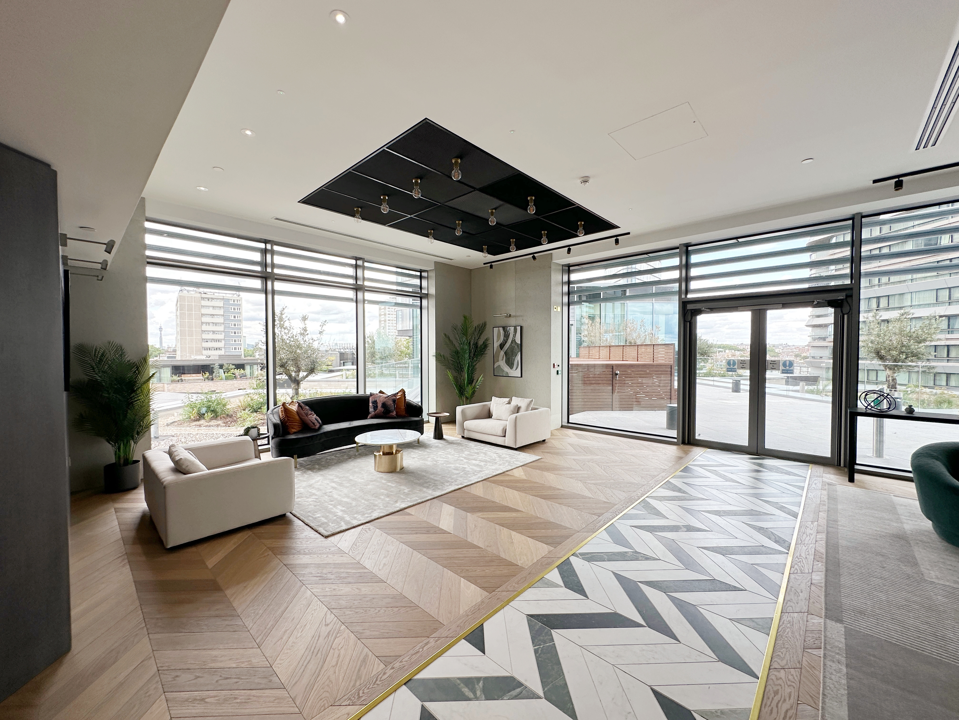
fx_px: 388
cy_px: 360
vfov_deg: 85.7
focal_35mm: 14
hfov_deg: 102.1
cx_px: 480
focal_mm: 2.22
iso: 40
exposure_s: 1/138
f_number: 2.2
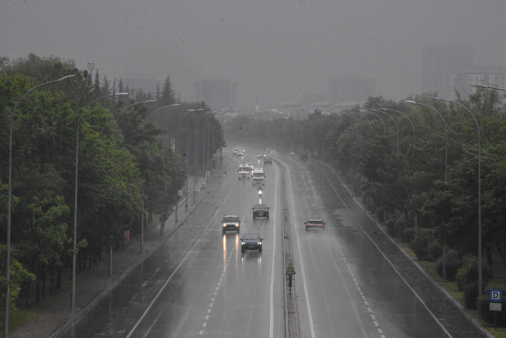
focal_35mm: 195
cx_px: 253
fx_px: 2741
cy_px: 169
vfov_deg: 7.0
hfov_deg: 10.5
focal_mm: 130
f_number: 20
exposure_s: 1/400
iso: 3200
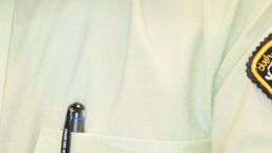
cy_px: -67
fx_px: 5475
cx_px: -75
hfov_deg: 2.8
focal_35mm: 759
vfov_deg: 1.6
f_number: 6.3
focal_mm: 105
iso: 2500
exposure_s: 1/60
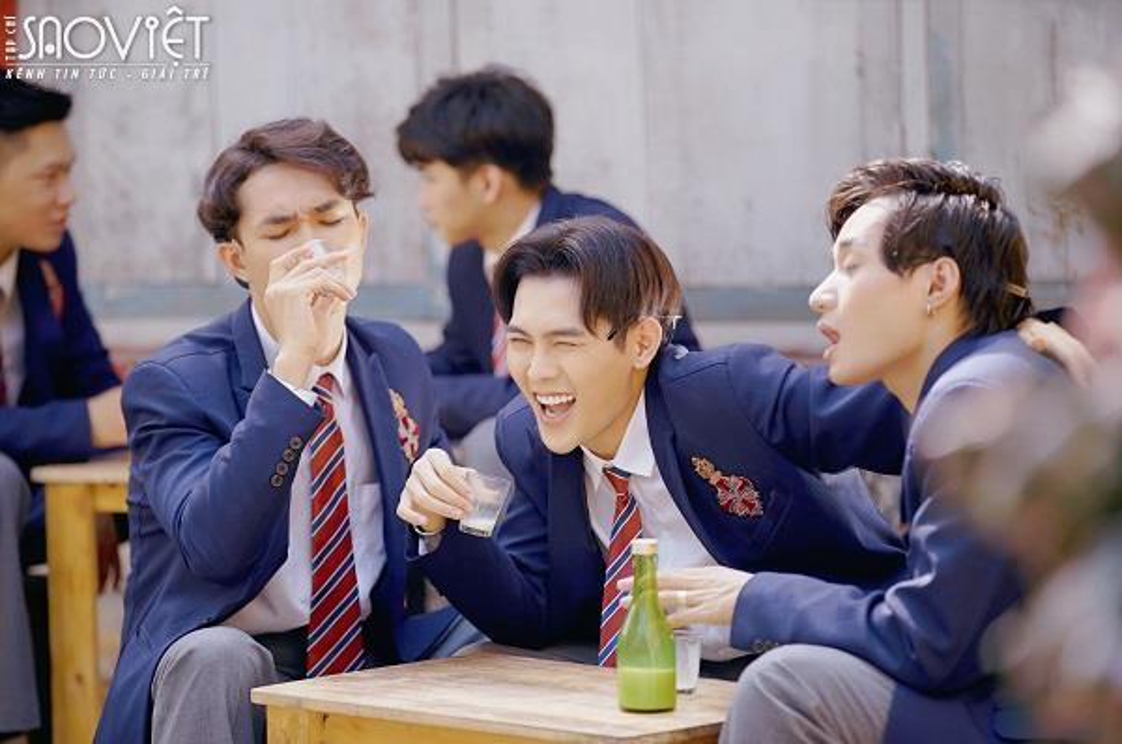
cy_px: 372
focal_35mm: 168
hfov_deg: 12.3
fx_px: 5228
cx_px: 561
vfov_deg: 8.1
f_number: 2.8
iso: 125
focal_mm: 168
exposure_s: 1/320
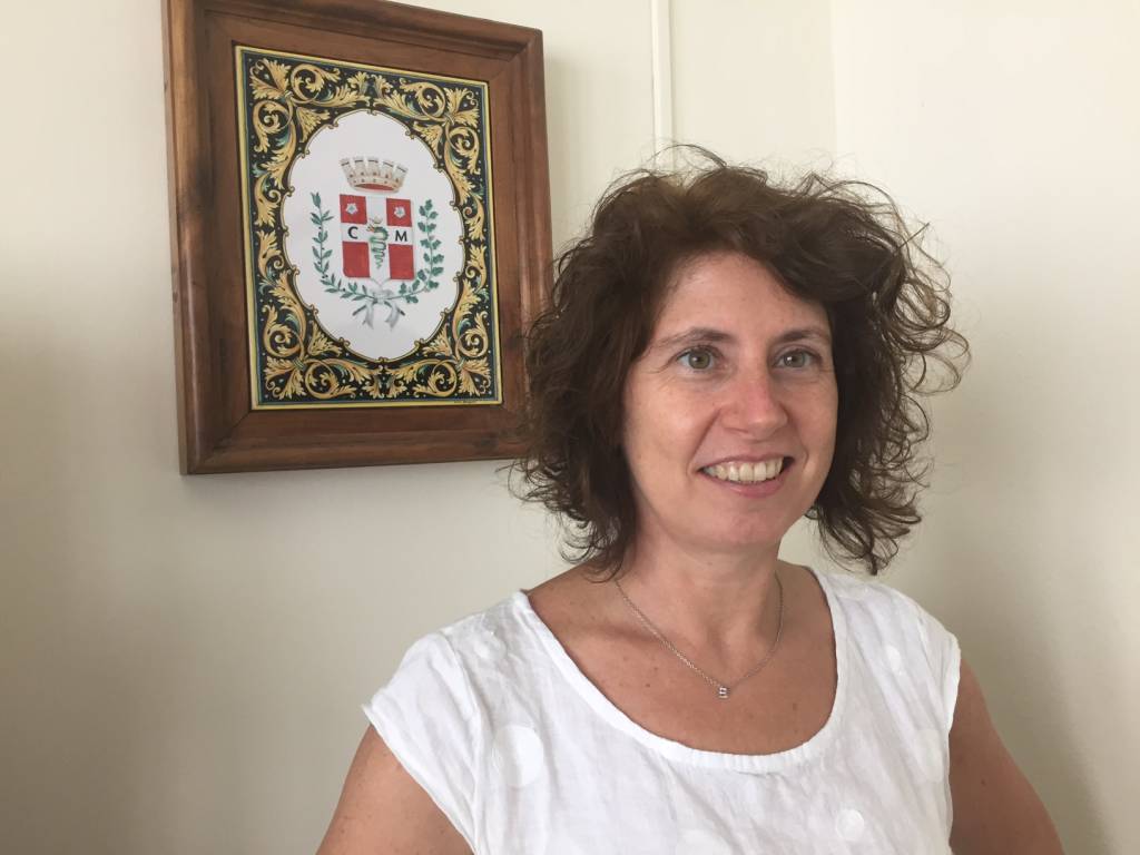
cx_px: 570
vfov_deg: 48.2
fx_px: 955
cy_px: 428
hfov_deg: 61.7
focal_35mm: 29
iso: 64
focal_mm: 4.15
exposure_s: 1/30
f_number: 2.2
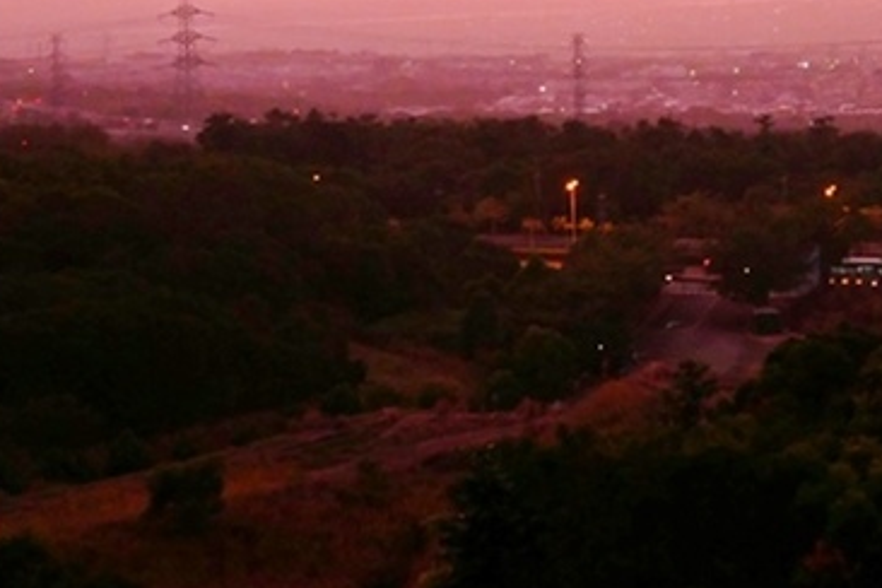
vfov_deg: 15.5
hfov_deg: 23.5
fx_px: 2107
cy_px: -28
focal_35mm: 86
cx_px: 602
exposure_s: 1/60
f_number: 4.2
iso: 1250
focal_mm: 18
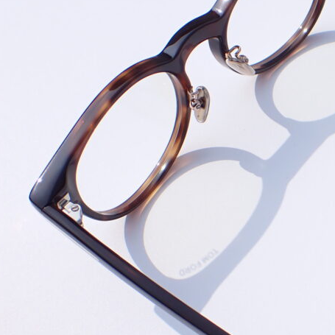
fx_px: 766
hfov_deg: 23.3
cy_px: 232
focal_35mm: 70
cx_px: 363
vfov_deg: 24.5
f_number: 9
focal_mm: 5.4
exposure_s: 1/200
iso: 100
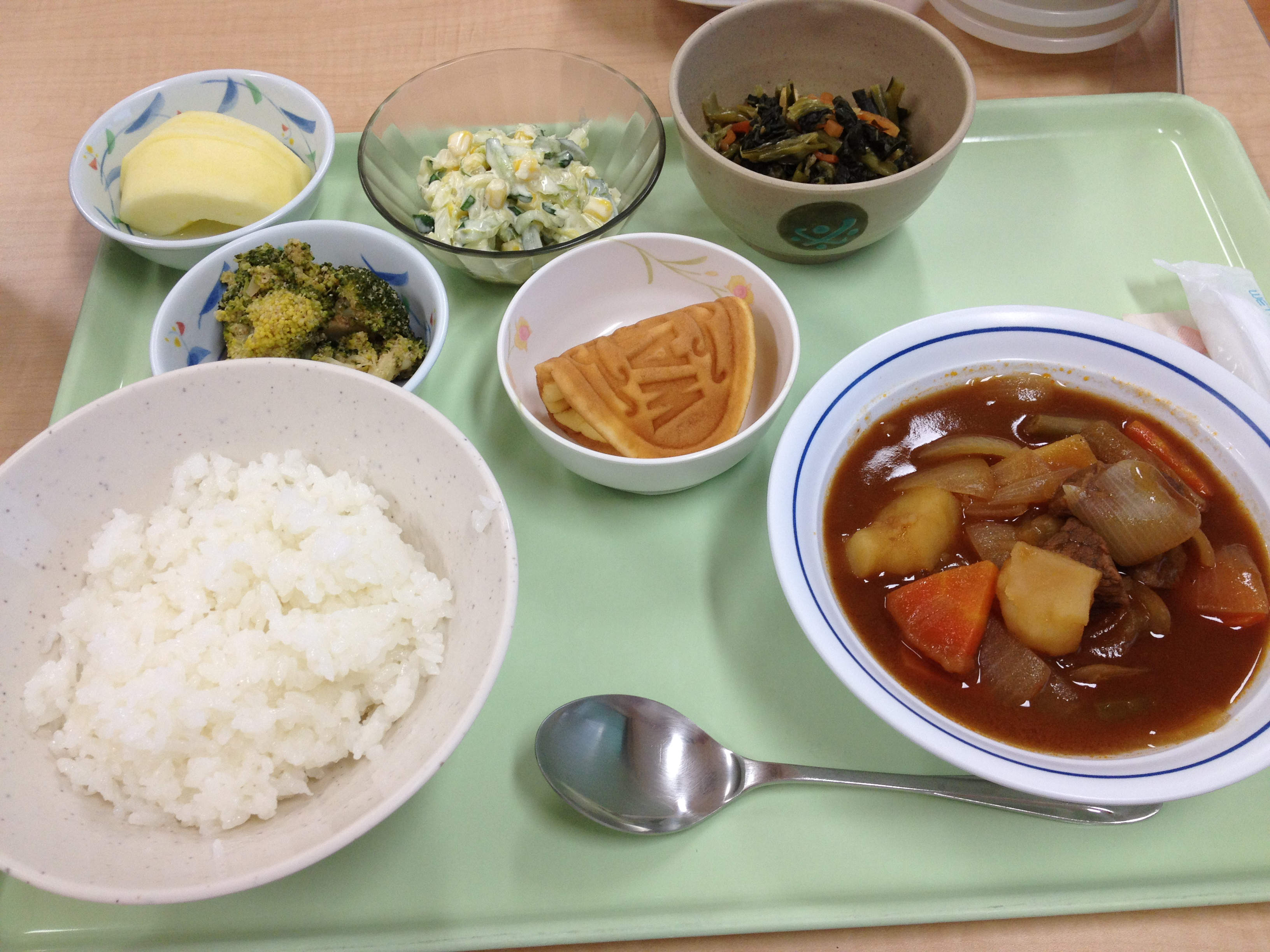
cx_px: 635
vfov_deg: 40.7
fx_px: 1284
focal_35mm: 35
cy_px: 476
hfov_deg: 52.6
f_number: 2.4
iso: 80
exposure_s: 1/60
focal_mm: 4.28
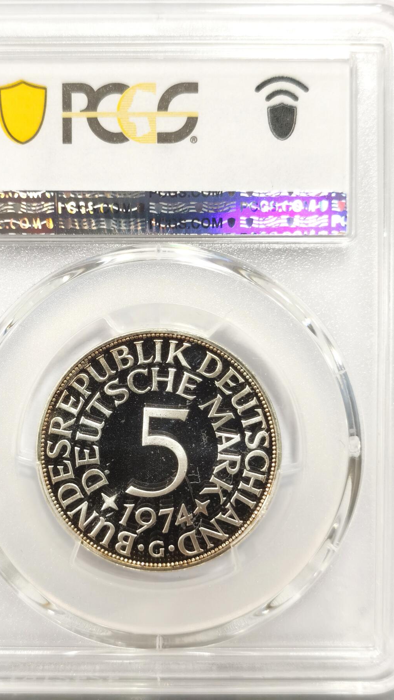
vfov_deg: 35.4
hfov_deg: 20.4
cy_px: 349
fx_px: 1096
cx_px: 159
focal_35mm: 59
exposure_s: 1/100
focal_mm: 5.56
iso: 160
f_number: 16
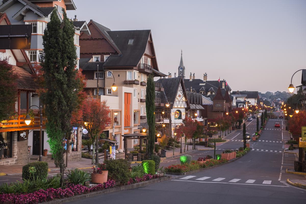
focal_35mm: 56
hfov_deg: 35.6
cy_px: 102
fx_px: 476
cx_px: 153
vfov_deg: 24.2
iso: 1000
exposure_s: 1/80
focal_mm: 56
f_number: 3.5
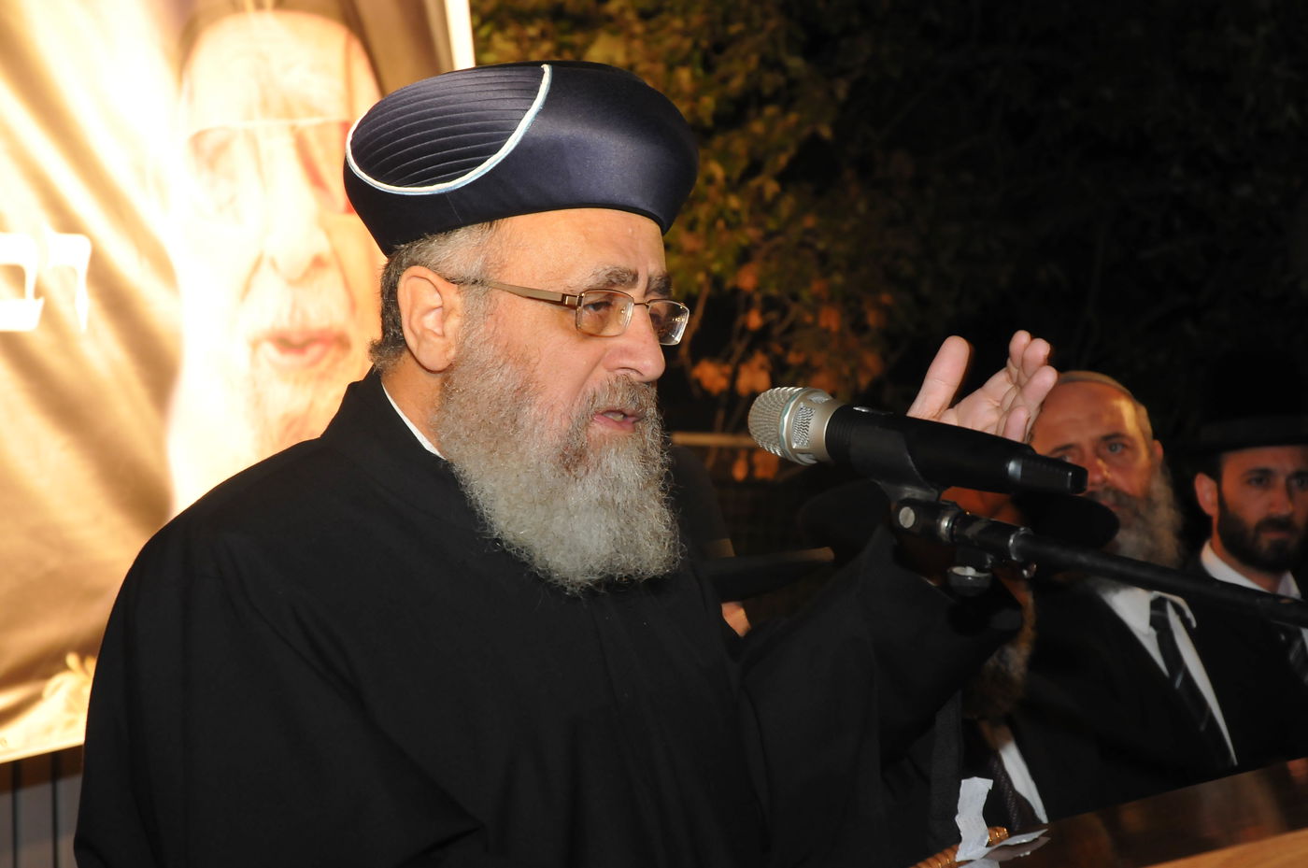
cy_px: 434
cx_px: 654
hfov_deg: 24.2
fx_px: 3047
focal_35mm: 84
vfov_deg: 16.2
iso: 800
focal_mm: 56
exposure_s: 1/60
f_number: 7.1
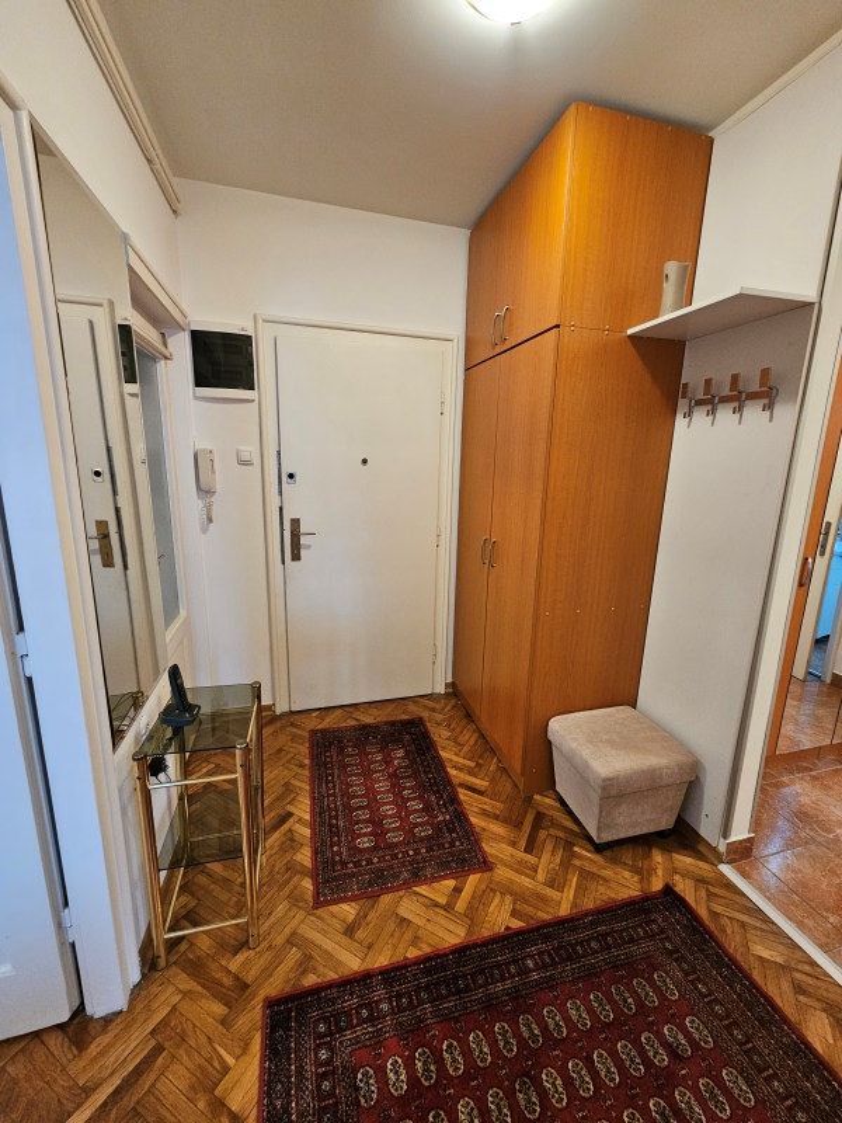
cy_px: 562
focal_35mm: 13
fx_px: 422
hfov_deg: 89.9
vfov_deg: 106.2
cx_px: 421
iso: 500
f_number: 2.2
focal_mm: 2.2
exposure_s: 1/33.3
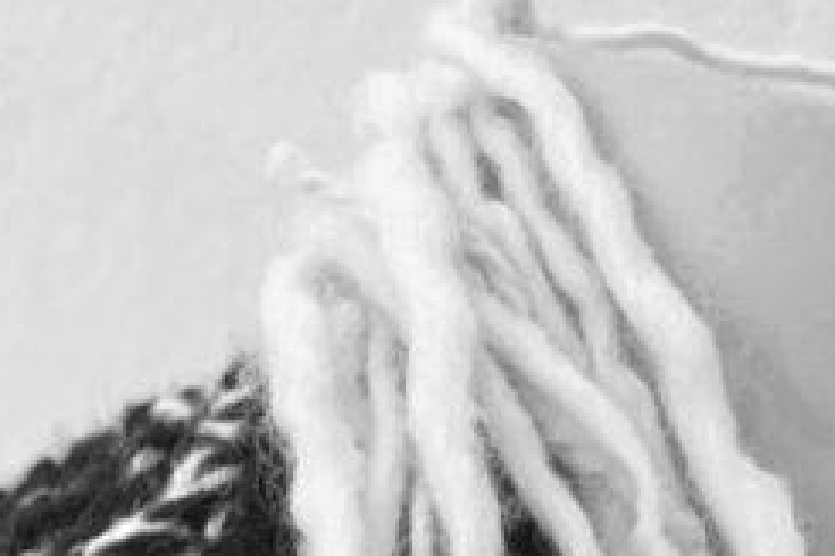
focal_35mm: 113
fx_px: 2619
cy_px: 1388
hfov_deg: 17.6
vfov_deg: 10.3
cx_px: -44
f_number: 1.6
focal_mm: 5.1
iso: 50
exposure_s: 1/324
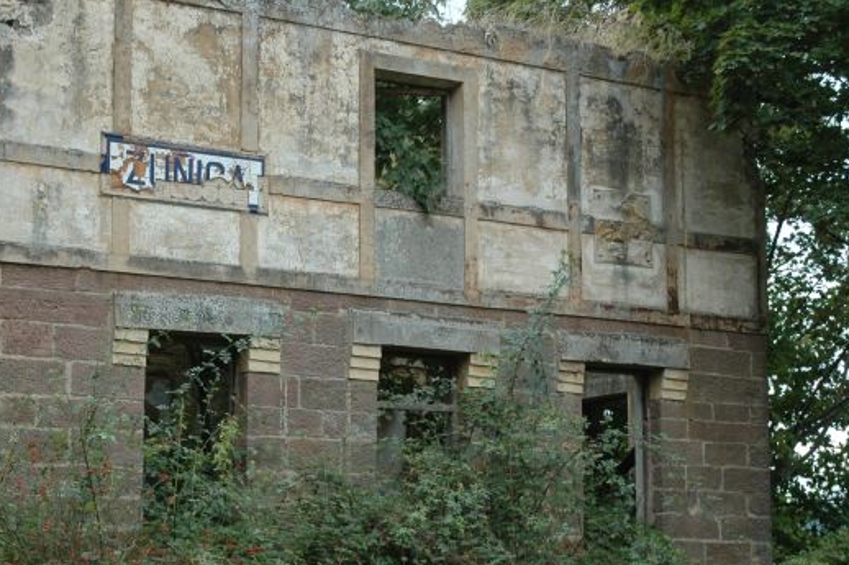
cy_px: 329
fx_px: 1692
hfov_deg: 27.9
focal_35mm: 72
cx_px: 254
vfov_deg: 19.0
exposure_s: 1/160
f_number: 6.3
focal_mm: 31
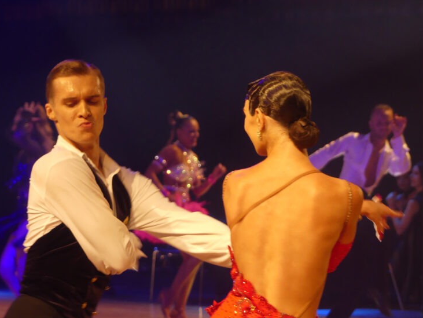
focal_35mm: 234
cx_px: 210
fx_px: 2861
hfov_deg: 8.5
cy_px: 162
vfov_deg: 6.4
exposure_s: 1/100
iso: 320
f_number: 2.8
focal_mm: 41.1
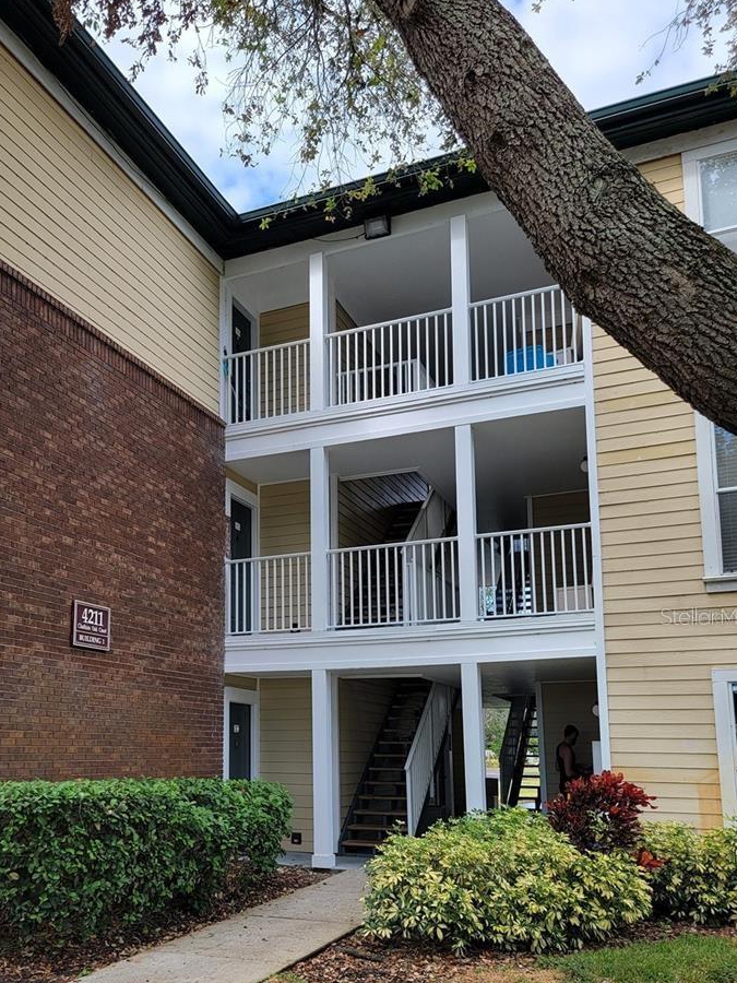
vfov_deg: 56.1
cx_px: 272
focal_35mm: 32
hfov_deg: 43.8
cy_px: 616
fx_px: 908
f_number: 1.8
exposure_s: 1/194
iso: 16
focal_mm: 6.7
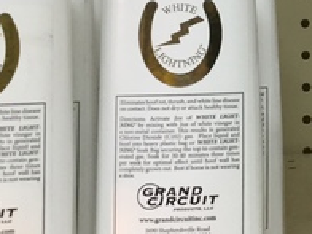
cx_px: 385
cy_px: -62
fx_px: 1028
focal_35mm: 114
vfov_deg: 12.6
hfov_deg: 16.5
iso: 64
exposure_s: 1/30
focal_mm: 3.3
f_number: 2.4
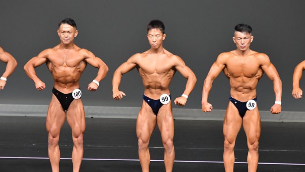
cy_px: 106
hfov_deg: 5.9
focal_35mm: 363
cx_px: 150
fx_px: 2936
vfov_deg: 3.3
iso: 5000
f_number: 5.6
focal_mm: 210
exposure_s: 1/400
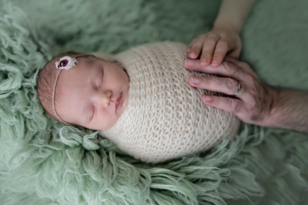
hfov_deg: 73.8
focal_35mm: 24
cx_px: 154
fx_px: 205
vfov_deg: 53.1
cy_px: 102
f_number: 1.8
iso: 200
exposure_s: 1/200
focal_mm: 24
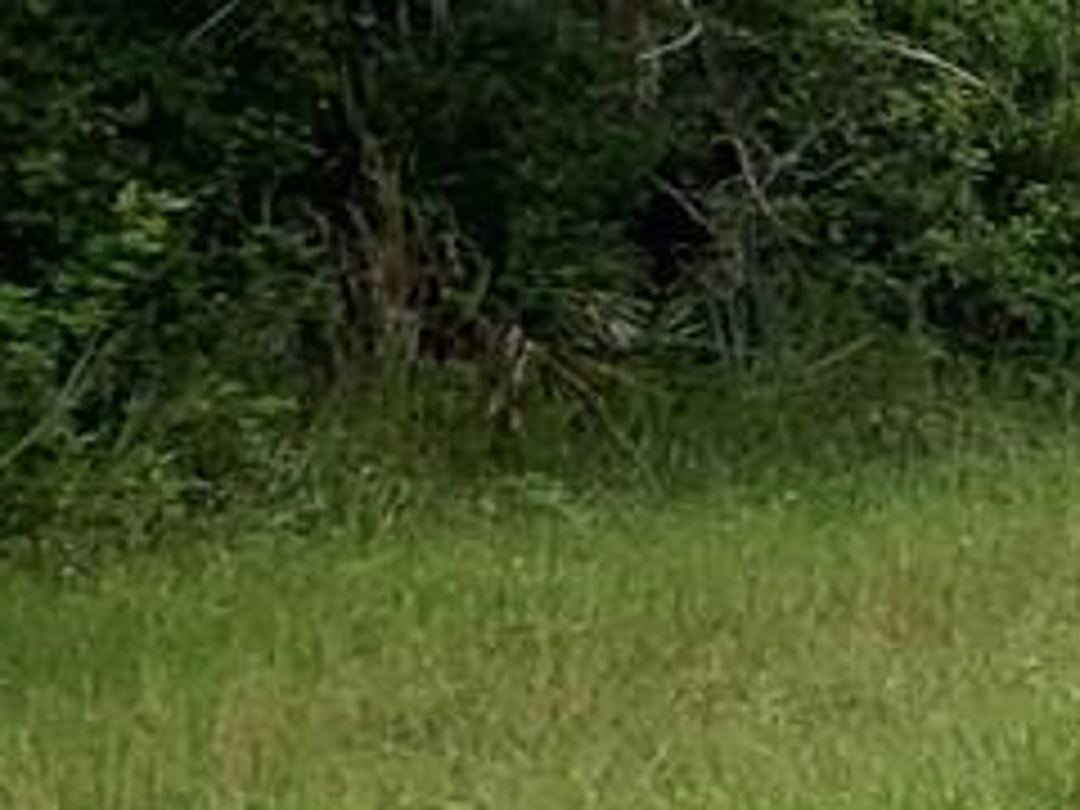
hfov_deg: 8.9
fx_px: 5398
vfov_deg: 8.6
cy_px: 252
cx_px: 3406
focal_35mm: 173
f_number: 1.8
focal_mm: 4.25
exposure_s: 1/2755
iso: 25
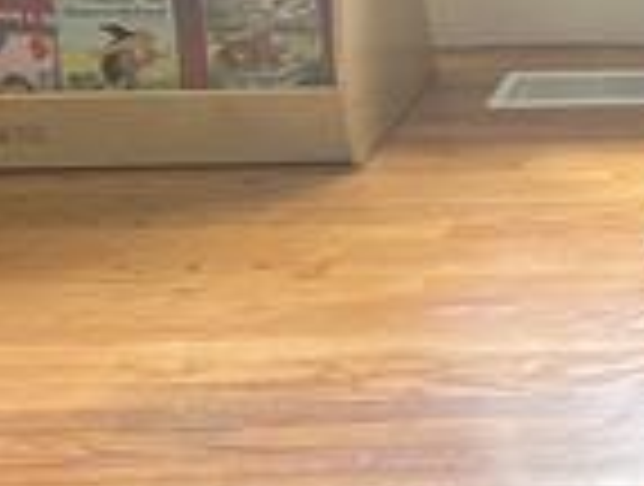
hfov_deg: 11.2
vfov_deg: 10.3
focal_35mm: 145
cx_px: 1576
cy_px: 324
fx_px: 2704
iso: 125
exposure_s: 1/121
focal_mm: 5.7
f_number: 1.5
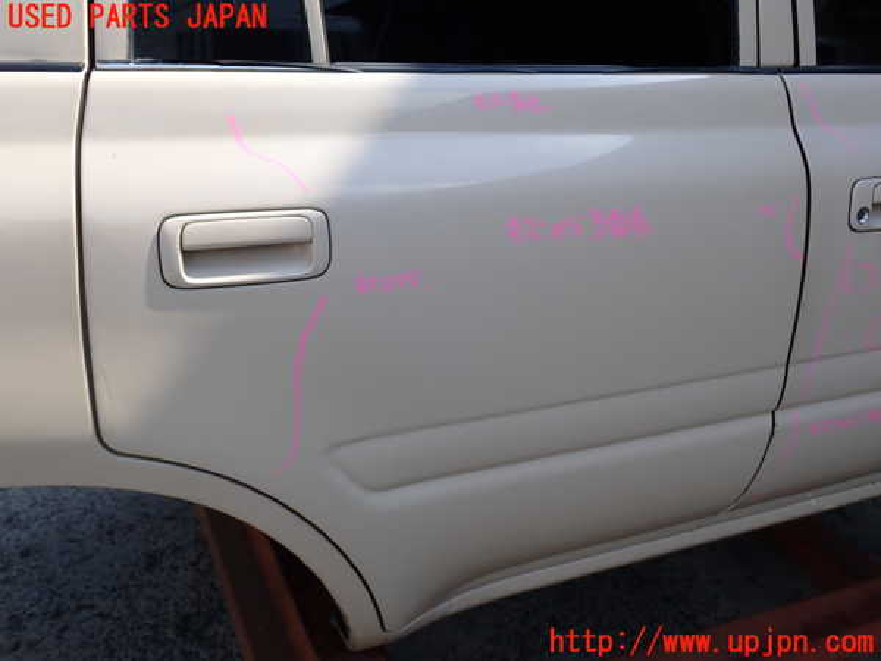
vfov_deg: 39.7
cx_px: 440
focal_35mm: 36
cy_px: 330
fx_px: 916
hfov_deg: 51.4
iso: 100
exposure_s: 1/400
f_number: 3.5
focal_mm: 6.37
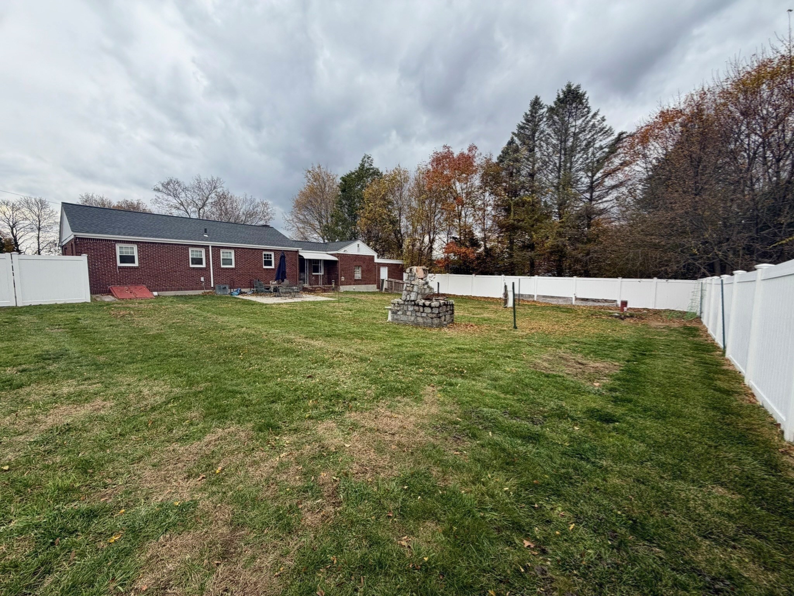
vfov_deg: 85.7
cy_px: 298
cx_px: 397
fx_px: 321
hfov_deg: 102.1
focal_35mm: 14
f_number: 2.2
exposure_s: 1/502
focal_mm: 2.22
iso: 64
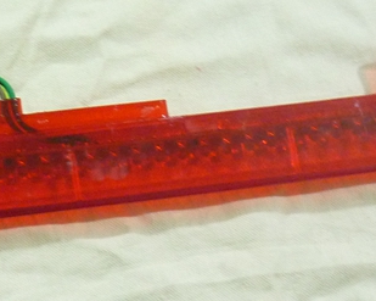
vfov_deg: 15.7
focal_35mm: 98
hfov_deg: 19.1
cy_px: 160
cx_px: 21
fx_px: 1090
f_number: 2.8
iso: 400
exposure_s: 1/30
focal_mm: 5.5
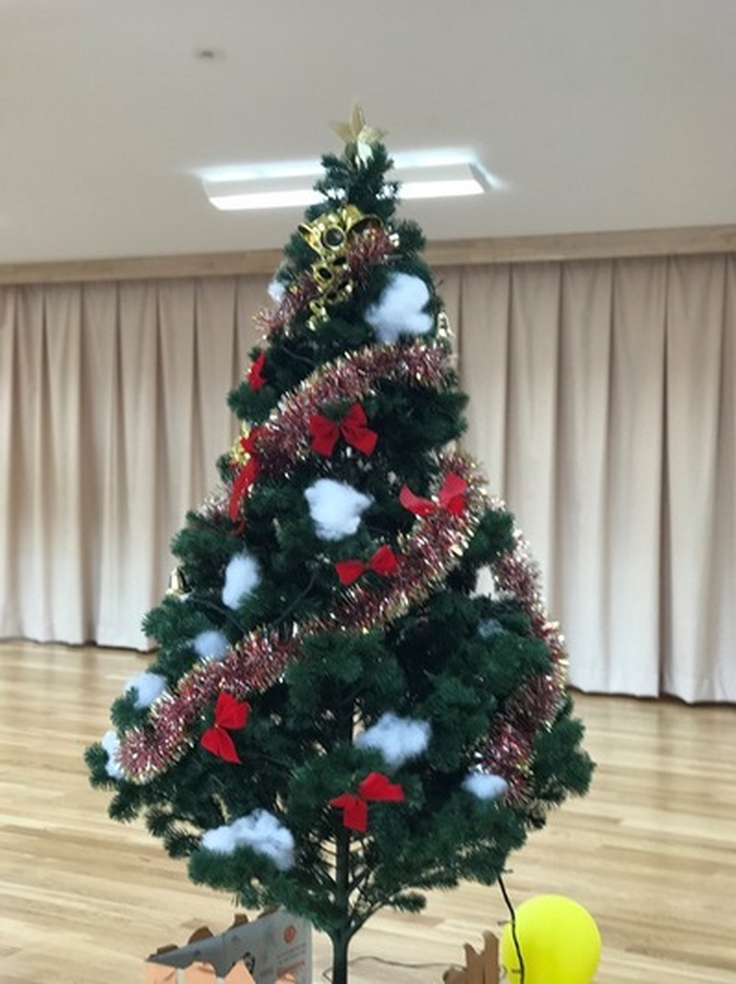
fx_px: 1618
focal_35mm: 57
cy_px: 492
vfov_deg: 33.8
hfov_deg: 25.6
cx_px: 368
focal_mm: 6.6
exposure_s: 1/50
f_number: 2.8
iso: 80
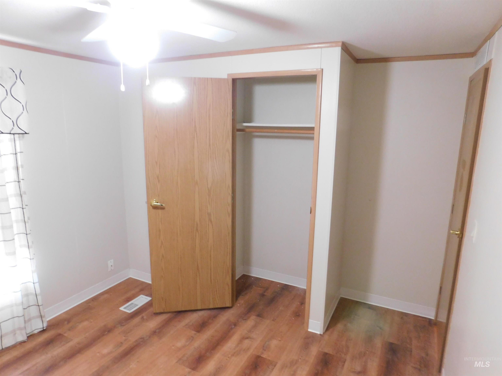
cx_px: 251
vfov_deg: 58.9
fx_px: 334
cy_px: 188
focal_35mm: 23
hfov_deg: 73.9
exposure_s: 1/8
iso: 450
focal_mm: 4
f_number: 3
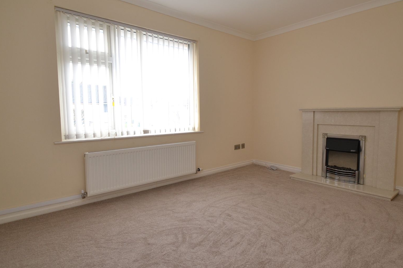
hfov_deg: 83.8
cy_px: 128
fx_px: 224
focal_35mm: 20
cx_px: 220
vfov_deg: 61.9
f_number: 4.5
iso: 400
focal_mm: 10
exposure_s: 1/80
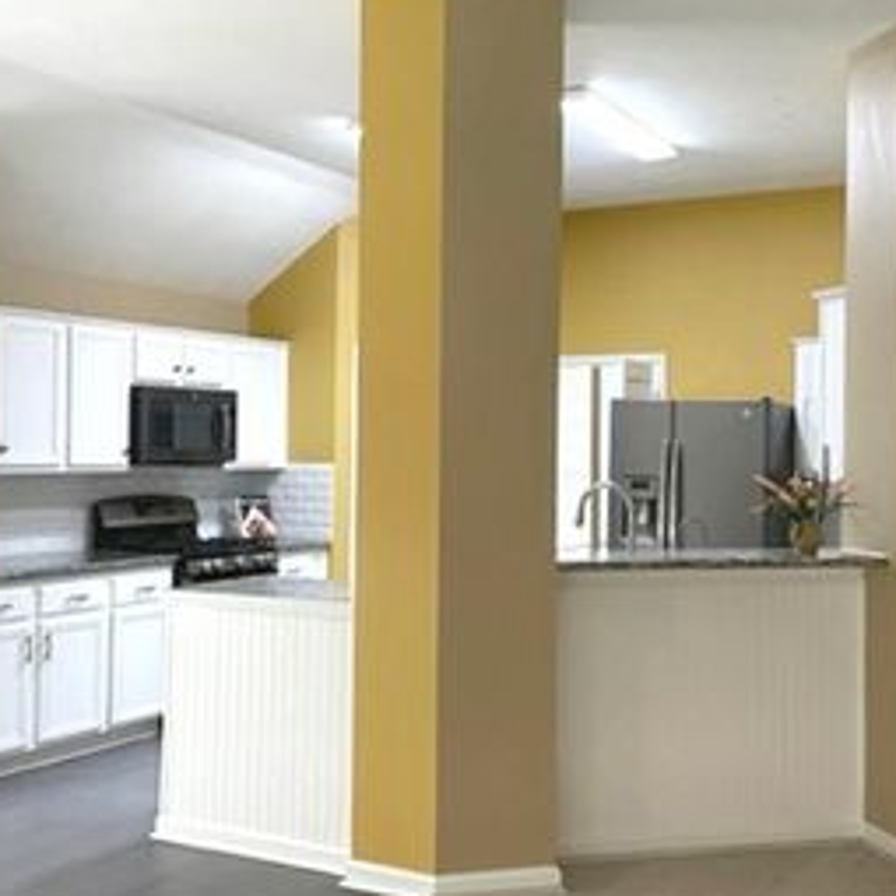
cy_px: 452
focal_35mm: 45
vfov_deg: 37.6
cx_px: 443
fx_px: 1318
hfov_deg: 37.6
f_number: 1.6
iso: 100
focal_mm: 4.2
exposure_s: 1/60
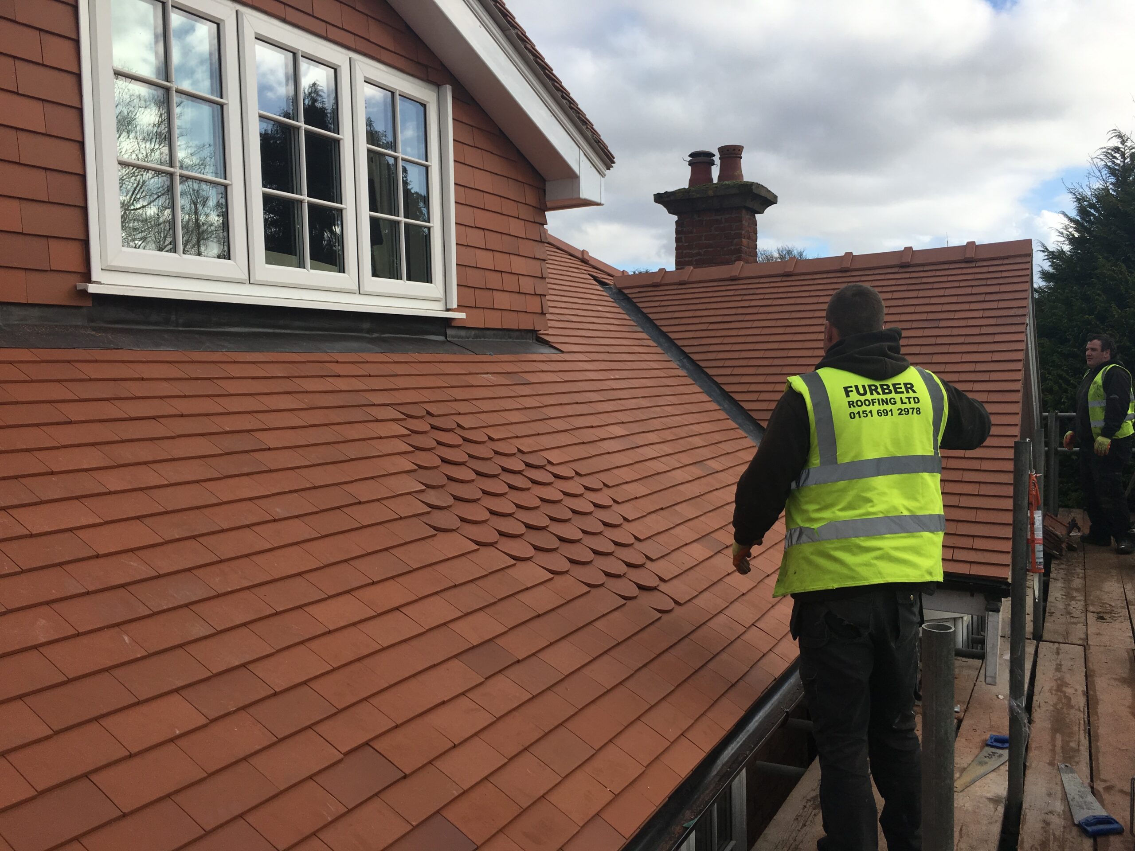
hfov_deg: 61.7
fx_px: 951
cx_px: 568
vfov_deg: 48.2
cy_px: 426
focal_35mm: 29
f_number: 2.2
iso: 25
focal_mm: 4.15
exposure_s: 1/1202
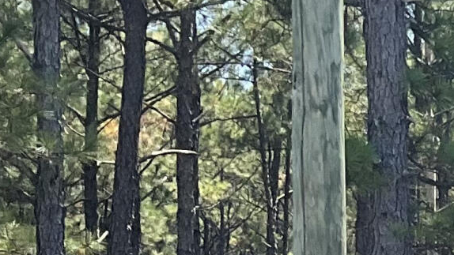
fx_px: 1986
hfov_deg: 11.1
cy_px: 542
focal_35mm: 165
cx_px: 1055
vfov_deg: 7.1
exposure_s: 1/759
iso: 16
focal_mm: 3
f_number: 1.8
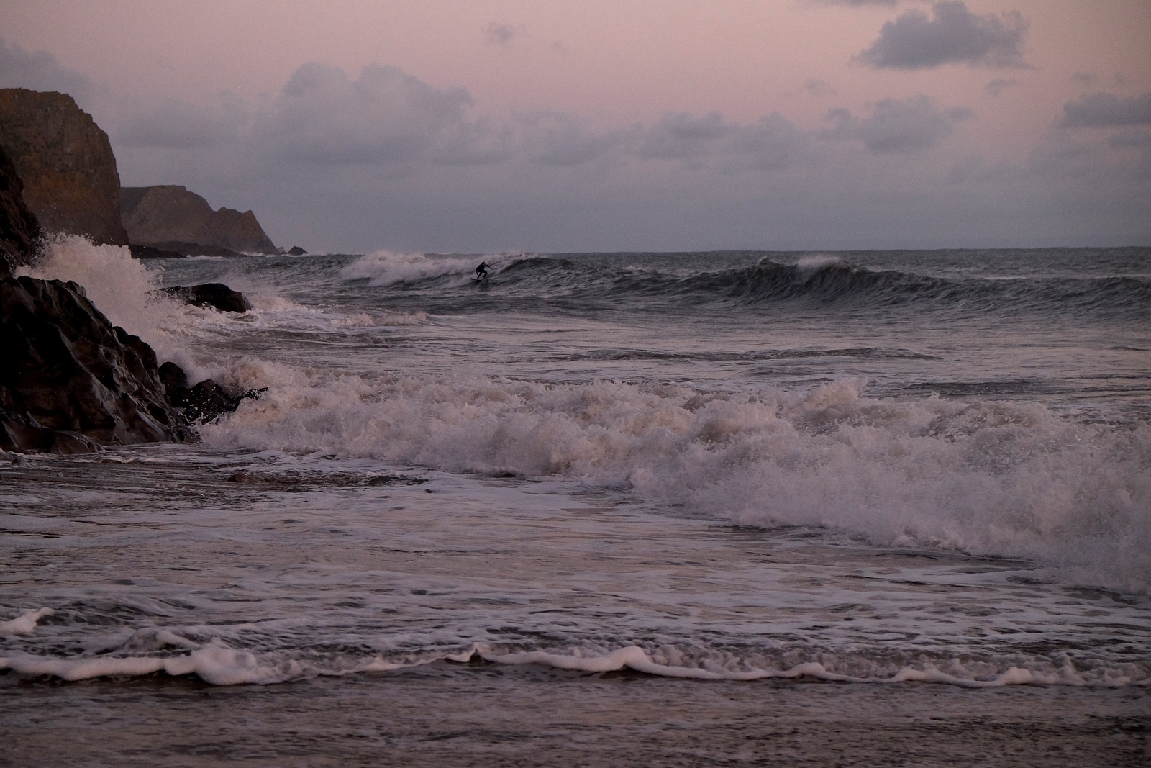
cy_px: 384
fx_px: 2654
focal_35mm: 83
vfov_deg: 16.5
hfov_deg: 24.5
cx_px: 576
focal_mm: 55
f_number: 4
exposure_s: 1/250
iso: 800
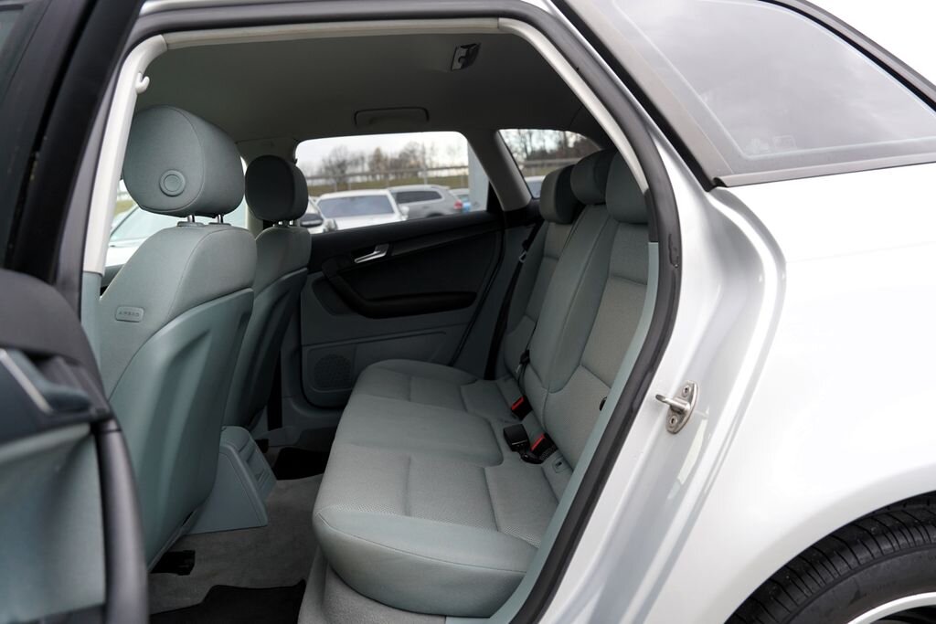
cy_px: 312
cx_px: 468
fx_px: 624
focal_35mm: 24
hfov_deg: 73.7
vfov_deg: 53.1
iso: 1250
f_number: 4
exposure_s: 1/160
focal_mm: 24
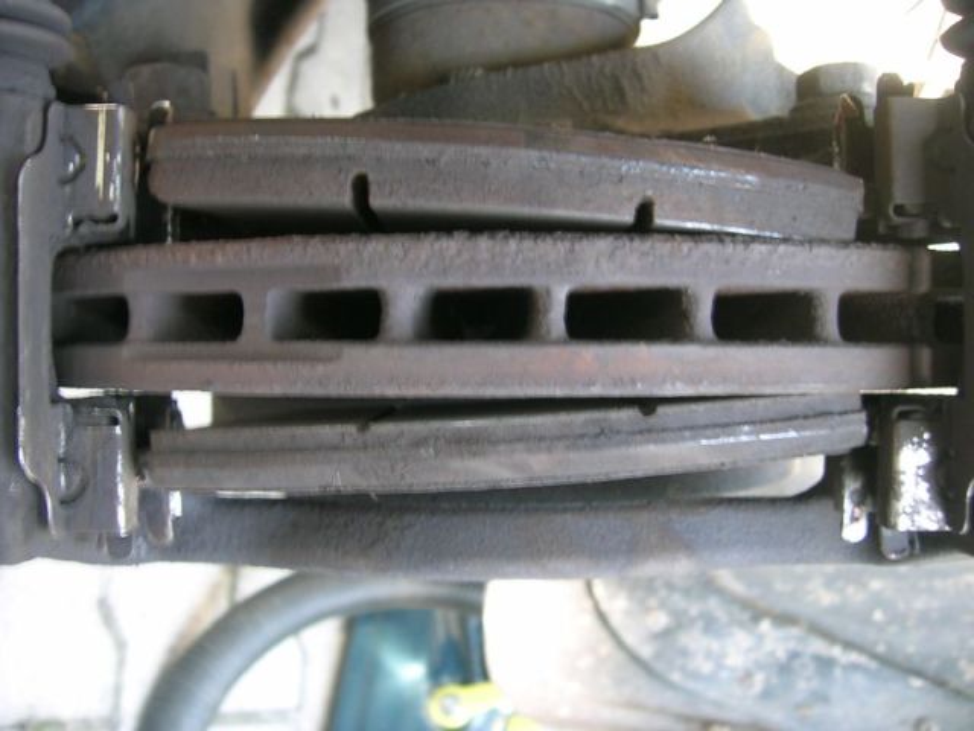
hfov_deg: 52.6
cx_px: 487
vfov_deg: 40.7
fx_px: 985
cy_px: 366
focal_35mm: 35
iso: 50
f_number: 2.8
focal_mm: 5.4
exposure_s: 1/7.3
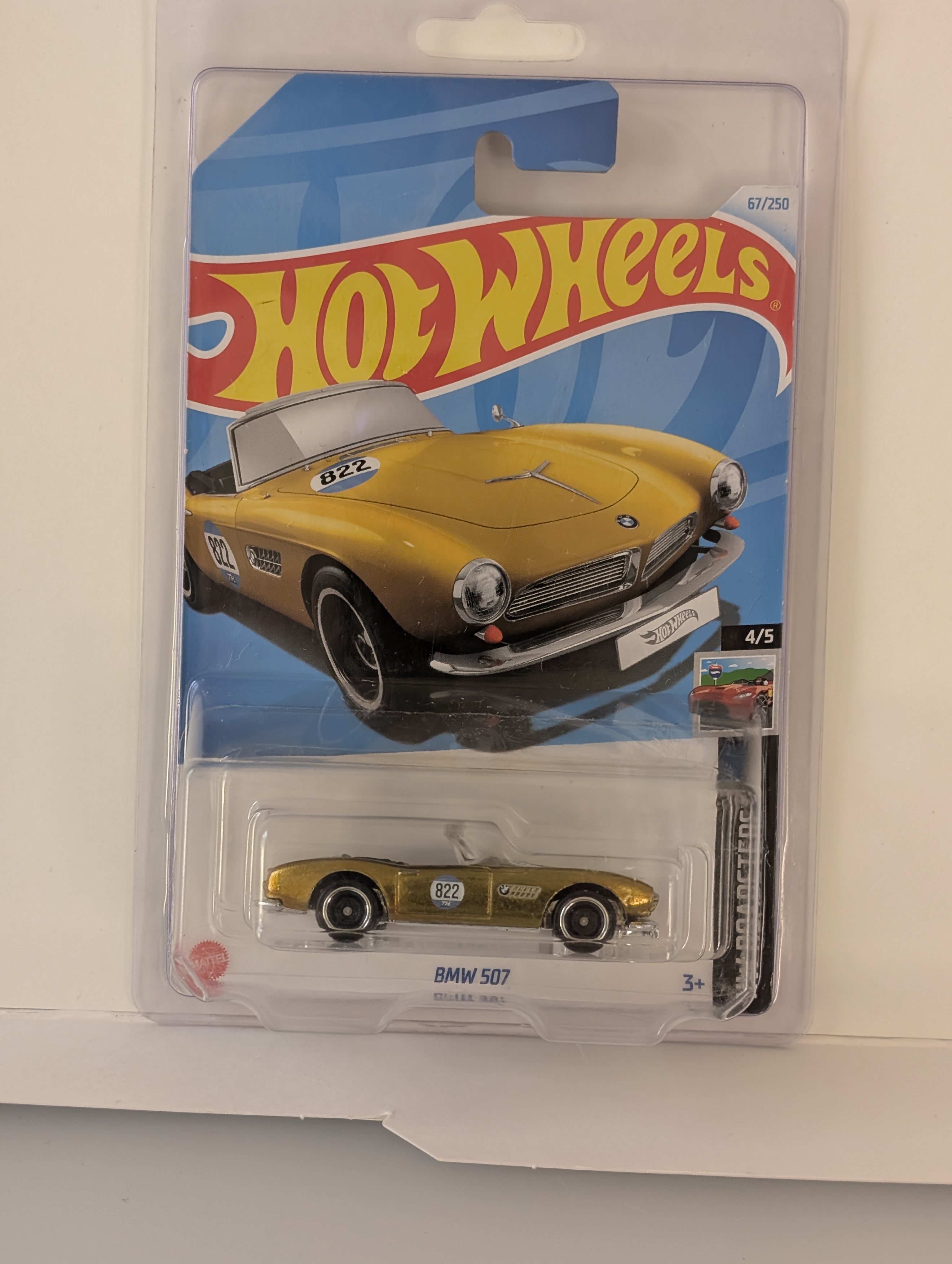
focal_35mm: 49
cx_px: 476
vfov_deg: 38.9
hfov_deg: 29.7
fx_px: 1792
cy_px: 632
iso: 205
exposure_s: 1/57.6
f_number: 1.68
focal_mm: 6.9
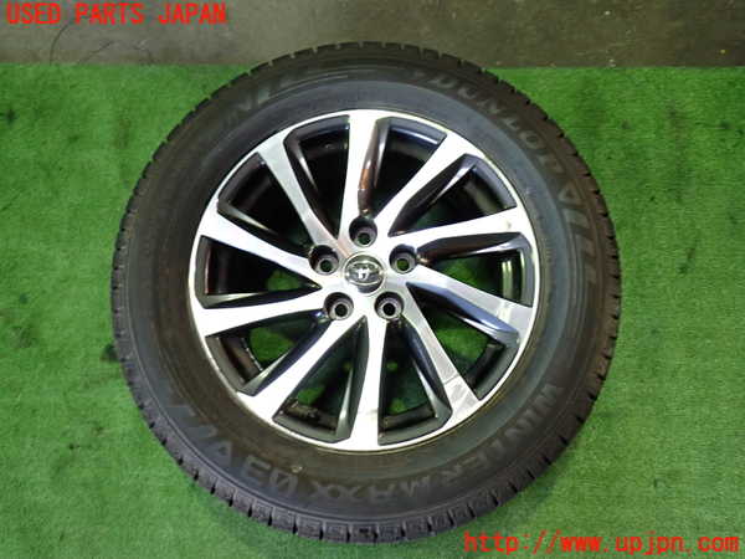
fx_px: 646
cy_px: 280
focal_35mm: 30
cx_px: 372
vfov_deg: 46.8
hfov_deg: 60.0
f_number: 2.3
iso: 320
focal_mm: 5.4
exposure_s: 1/30
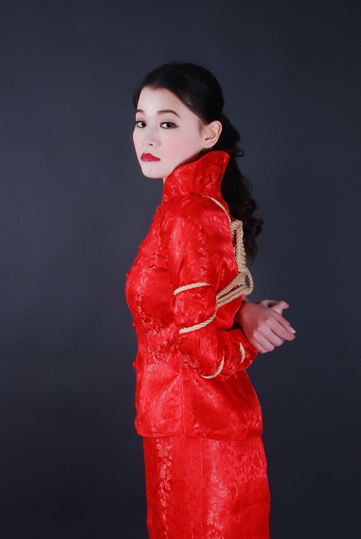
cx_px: 180
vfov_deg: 33.4
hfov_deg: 22.7
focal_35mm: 60
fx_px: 900
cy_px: 270
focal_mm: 40
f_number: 11
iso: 100
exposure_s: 1/8
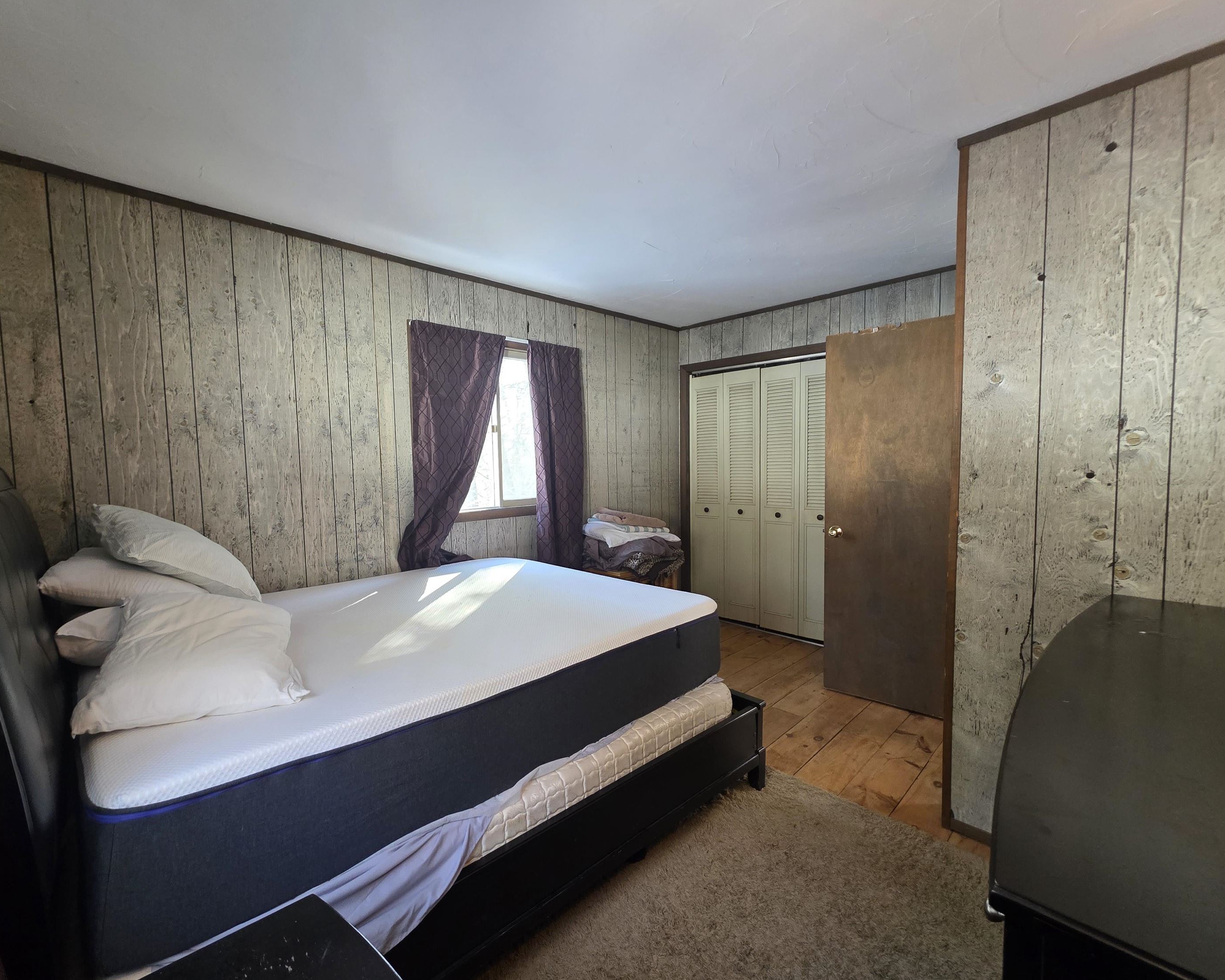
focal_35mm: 14
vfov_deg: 88.0
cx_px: 554
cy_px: 498
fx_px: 508
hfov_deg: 100.4
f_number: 1.9
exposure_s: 1/60
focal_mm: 2.2
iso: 320
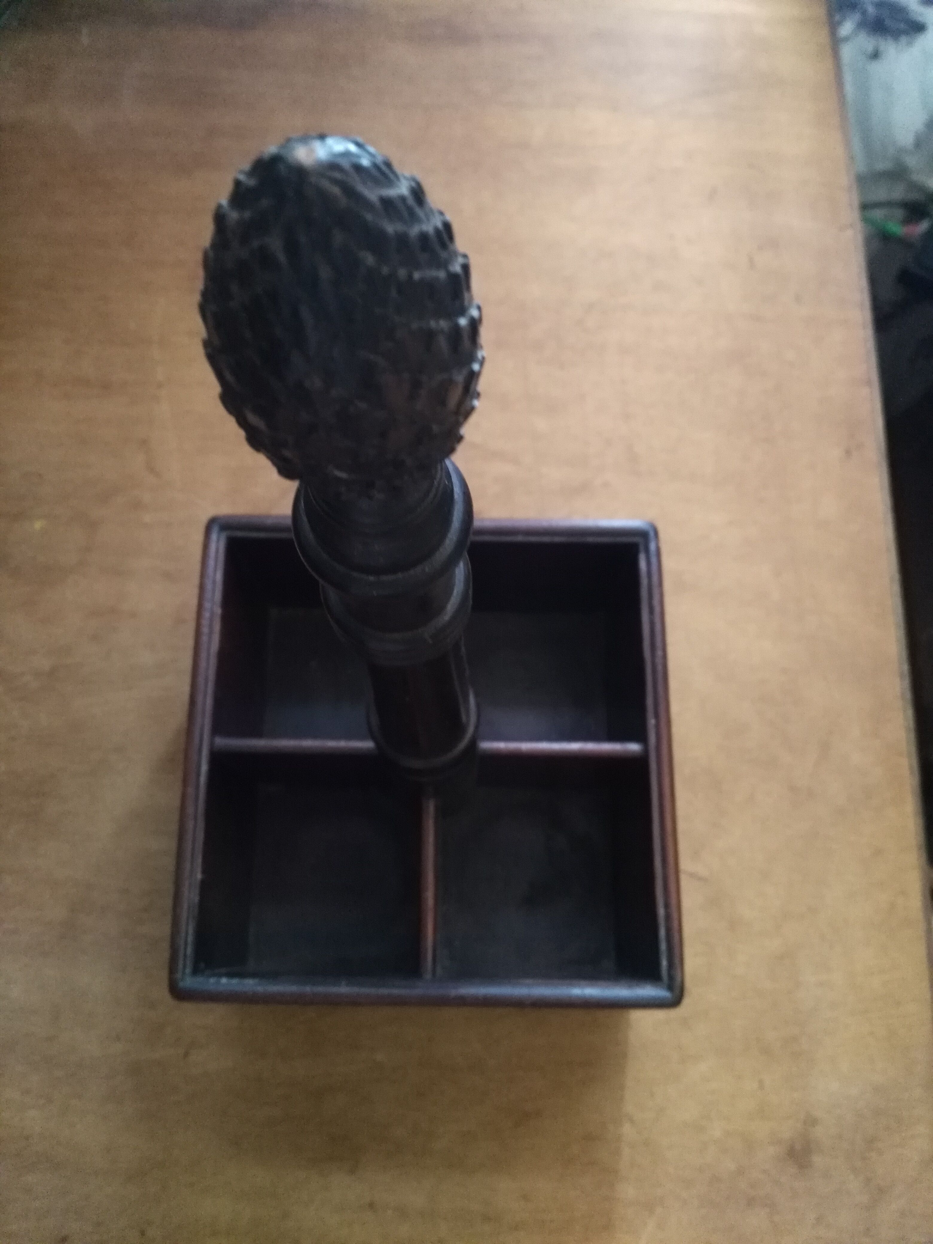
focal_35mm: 28
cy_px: 622
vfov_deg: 63.4
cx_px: 466
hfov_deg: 49.7
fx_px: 1006
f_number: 2
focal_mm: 2.96
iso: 1256
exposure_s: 1/24
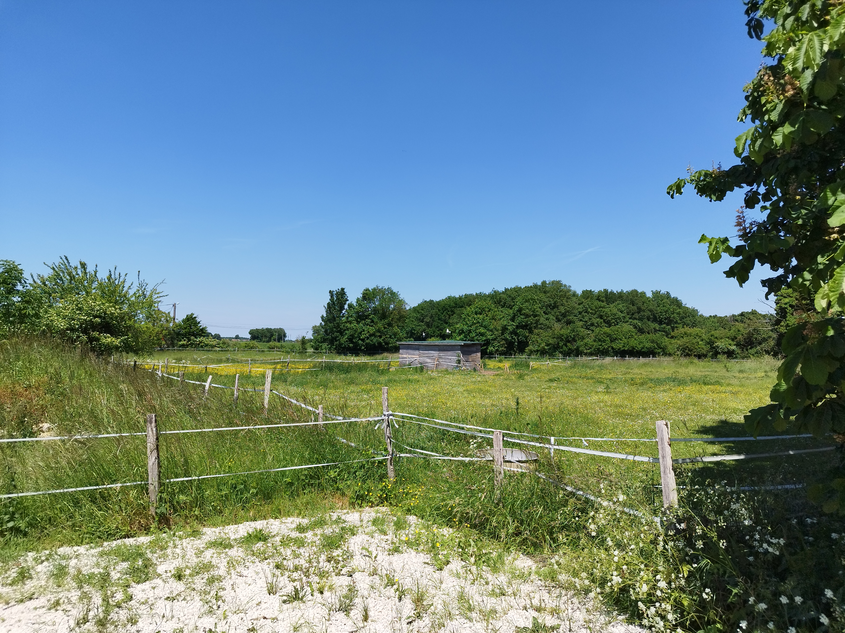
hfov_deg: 69.4
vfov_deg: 54.9
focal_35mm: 25
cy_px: 316
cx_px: 422
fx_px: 610
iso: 50
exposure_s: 1/1057
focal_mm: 5.95
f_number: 1.89
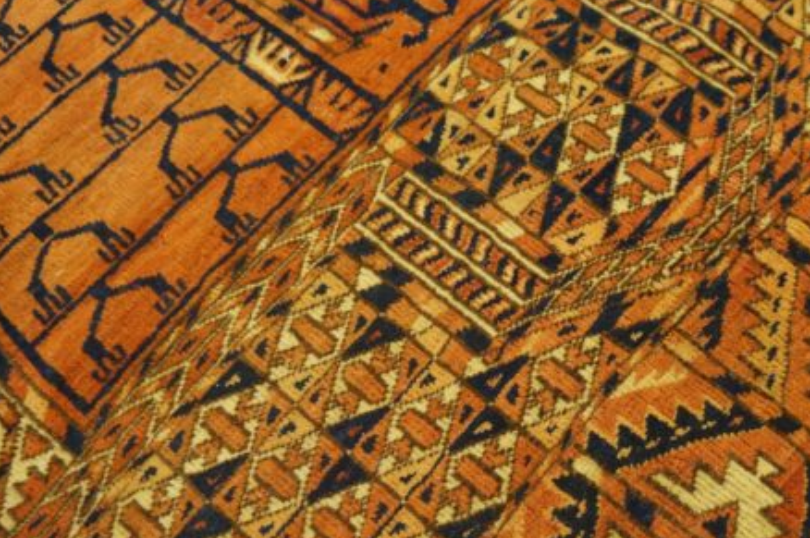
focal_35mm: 37
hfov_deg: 50.9
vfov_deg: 35.5
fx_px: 832
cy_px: 358
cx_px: 549
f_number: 4
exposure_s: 1/60
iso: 1250
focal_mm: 18
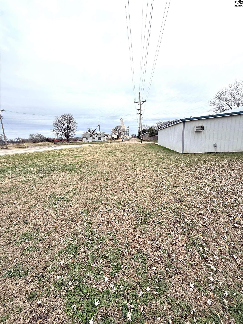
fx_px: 131
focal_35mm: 14
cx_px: 122
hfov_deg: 85.7
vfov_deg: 102.1
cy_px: 162
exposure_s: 1/1050
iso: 50
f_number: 2.2
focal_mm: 2.22
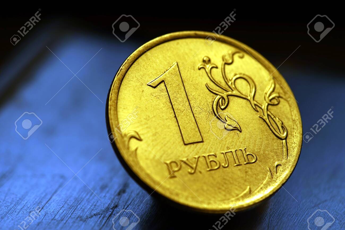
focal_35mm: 100
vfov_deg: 13.7
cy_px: 115
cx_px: 172
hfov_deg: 20.4
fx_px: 958
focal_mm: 100
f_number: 16
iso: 100
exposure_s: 1/60
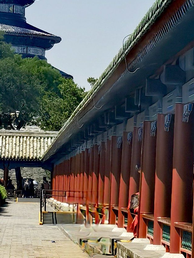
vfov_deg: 8.0
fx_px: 1846
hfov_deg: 6.0
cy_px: -4
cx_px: 42
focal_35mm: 247
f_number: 1.9
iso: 50
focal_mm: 6.67
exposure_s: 1/5000
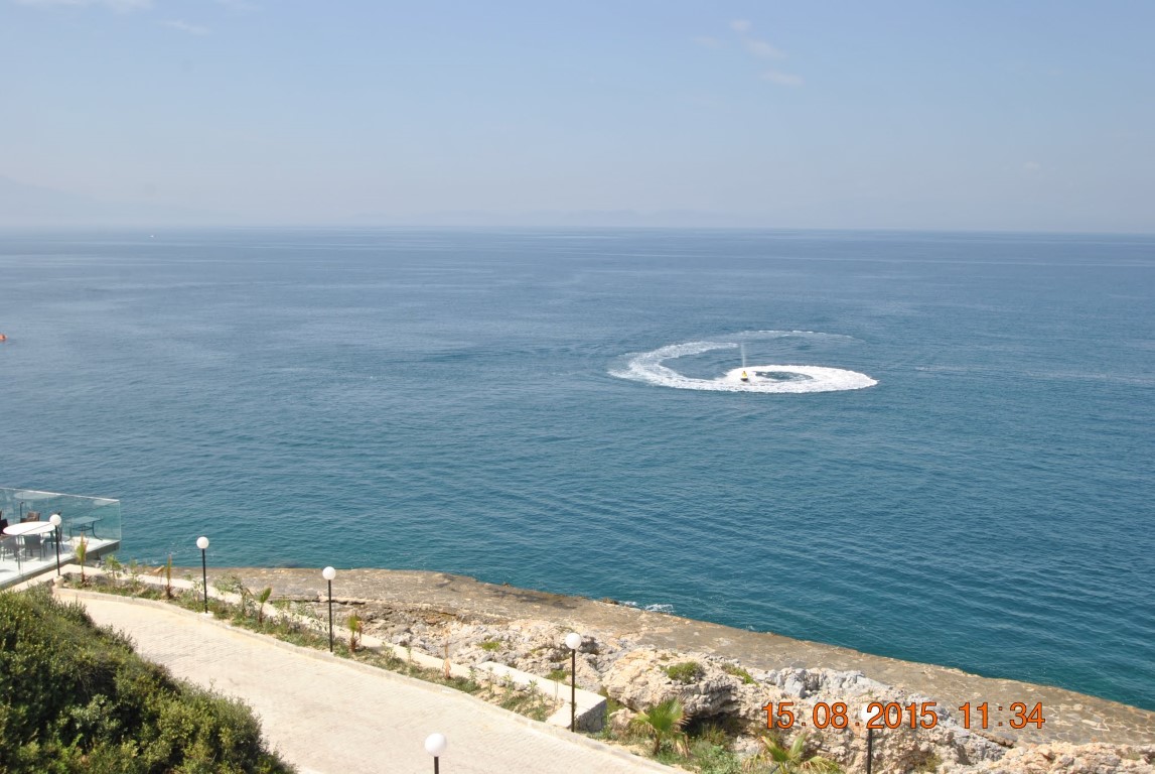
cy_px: 387
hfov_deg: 53.1
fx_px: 1156
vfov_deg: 37.0
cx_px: 578
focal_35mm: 36
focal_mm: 24
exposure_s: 1/250
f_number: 8
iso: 100
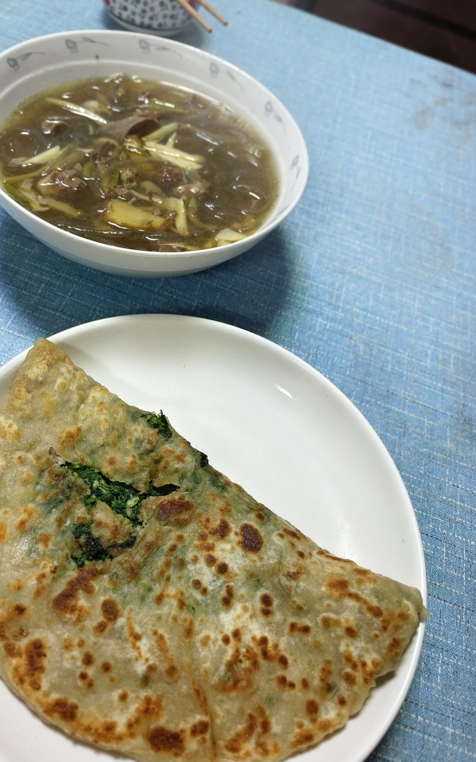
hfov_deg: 47.2
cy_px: 365
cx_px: 178
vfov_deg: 70.4
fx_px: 540
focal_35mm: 26
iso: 837
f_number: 4
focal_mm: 5.5
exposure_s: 1/50
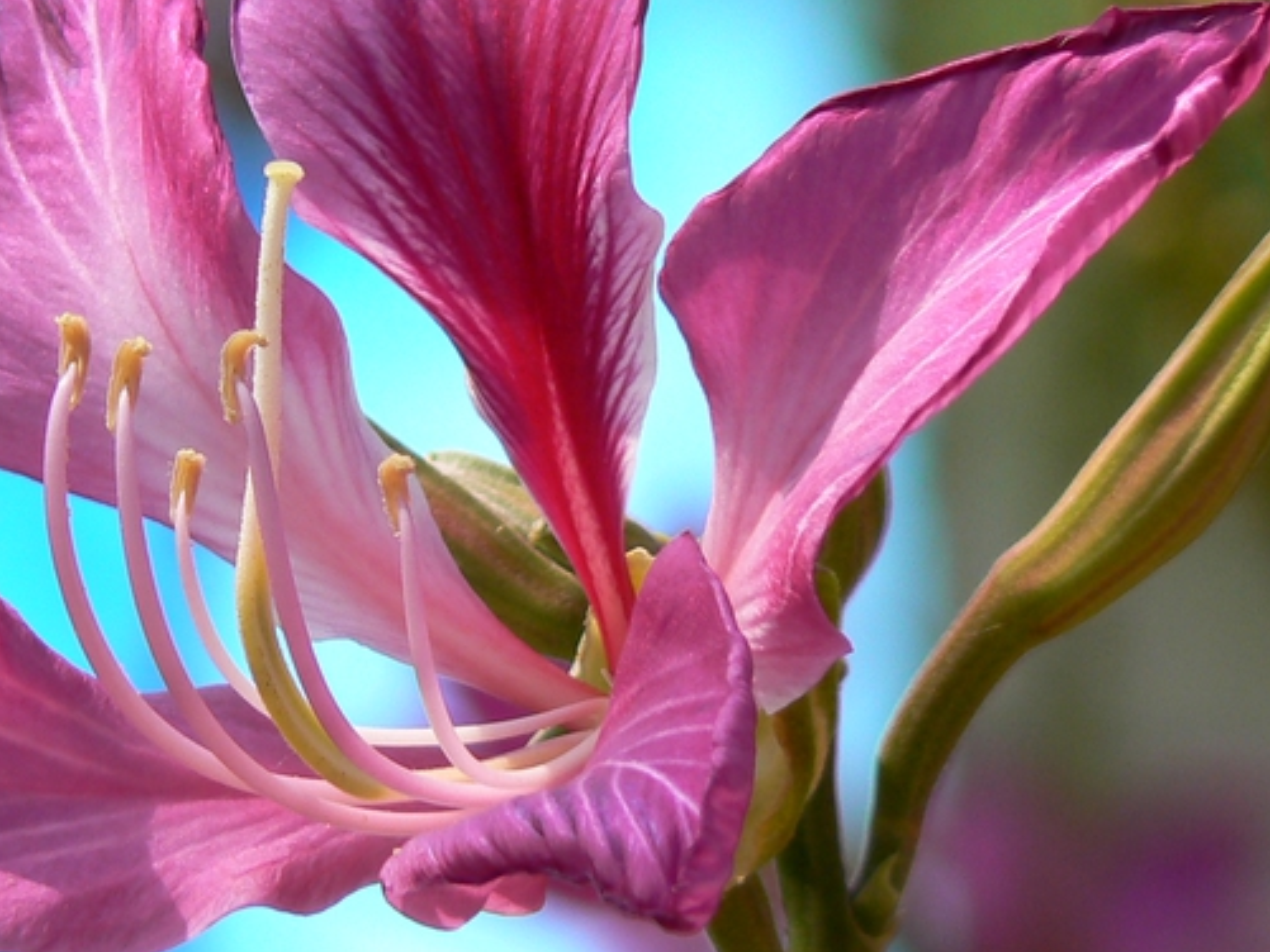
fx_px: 32403
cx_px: 322
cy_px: 400
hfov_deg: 2.2
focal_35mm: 883
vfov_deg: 1.7
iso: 80
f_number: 5.6
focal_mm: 72
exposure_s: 1/400
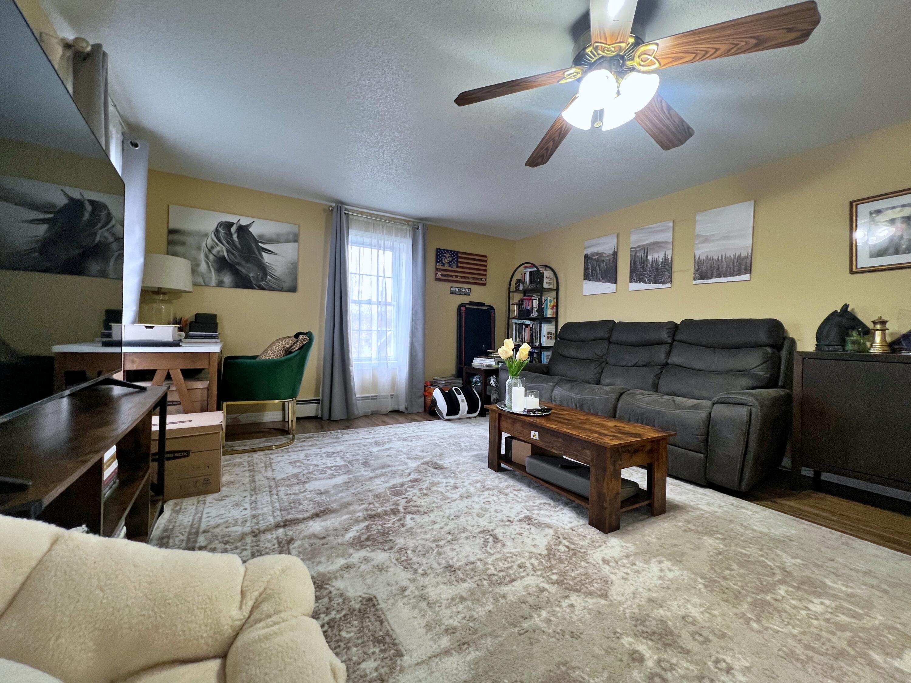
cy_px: 342
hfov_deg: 106.2
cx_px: 456
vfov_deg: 89.9
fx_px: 342
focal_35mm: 13
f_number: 1.8
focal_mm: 1.57
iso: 160
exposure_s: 1/60
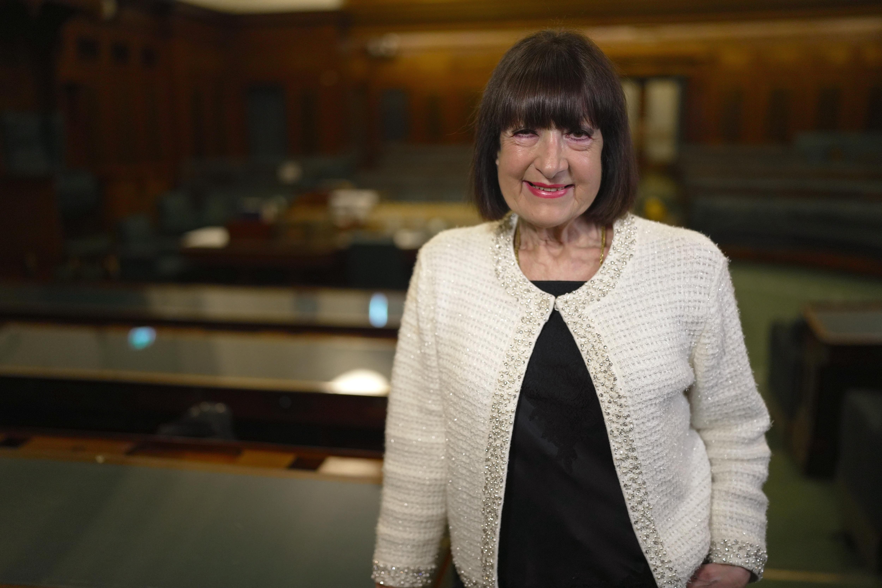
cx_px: 441
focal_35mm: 35
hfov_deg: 54.4
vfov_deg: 37.8
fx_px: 857
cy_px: 294
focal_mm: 35
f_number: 1.4
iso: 1600
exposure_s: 1/100
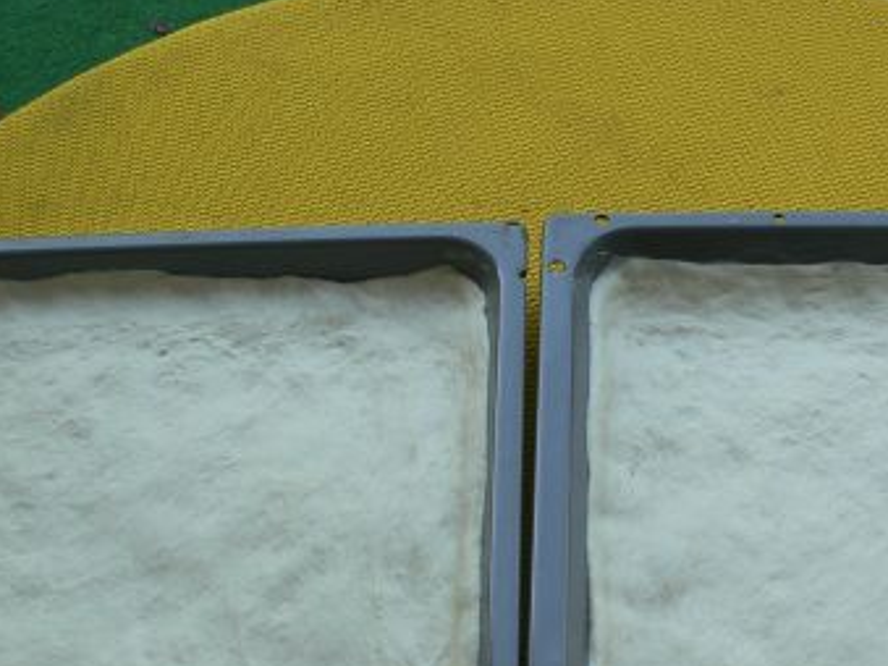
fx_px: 1744
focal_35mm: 68
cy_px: 619
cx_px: 534
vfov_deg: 21.1
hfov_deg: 28.5
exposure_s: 1/100
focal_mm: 6
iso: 80
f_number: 3.3
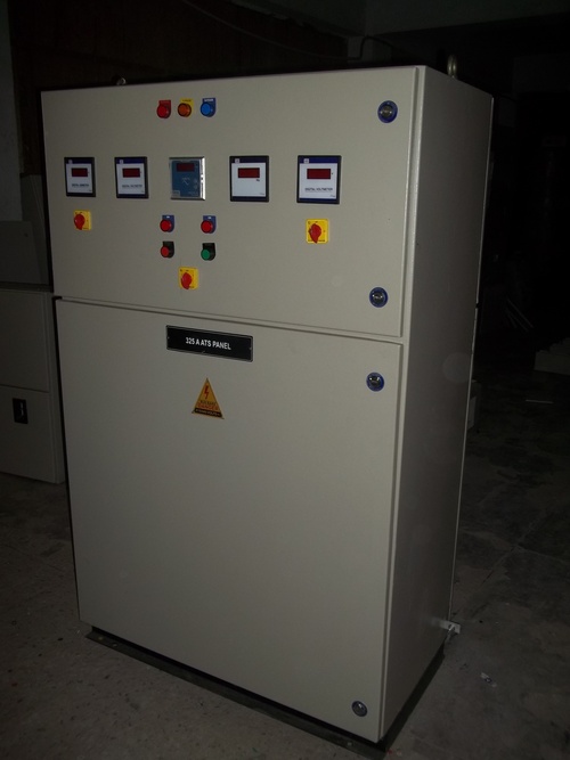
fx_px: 703
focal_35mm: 32
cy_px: 380
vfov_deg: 56.8
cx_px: 285
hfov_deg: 44.1
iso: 64
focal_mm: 5.7
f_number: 2.9
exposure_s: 1/30
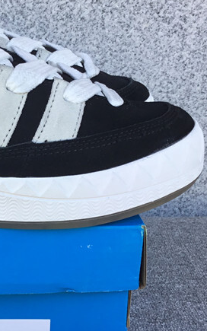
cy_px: 192
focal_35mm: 68
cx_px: -21
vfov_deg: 30.1
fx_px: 614
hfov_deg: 18.4
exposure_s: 1/128
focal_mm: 3.3
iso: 25
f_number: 2.4
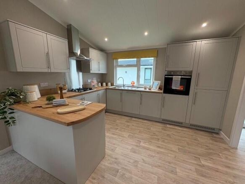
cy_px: 92
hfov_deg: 102.1
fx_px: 99
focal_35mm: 14
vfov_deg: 85.7
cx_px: 122
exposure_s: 1/100
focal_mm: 2.22
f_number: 2.2
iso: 100
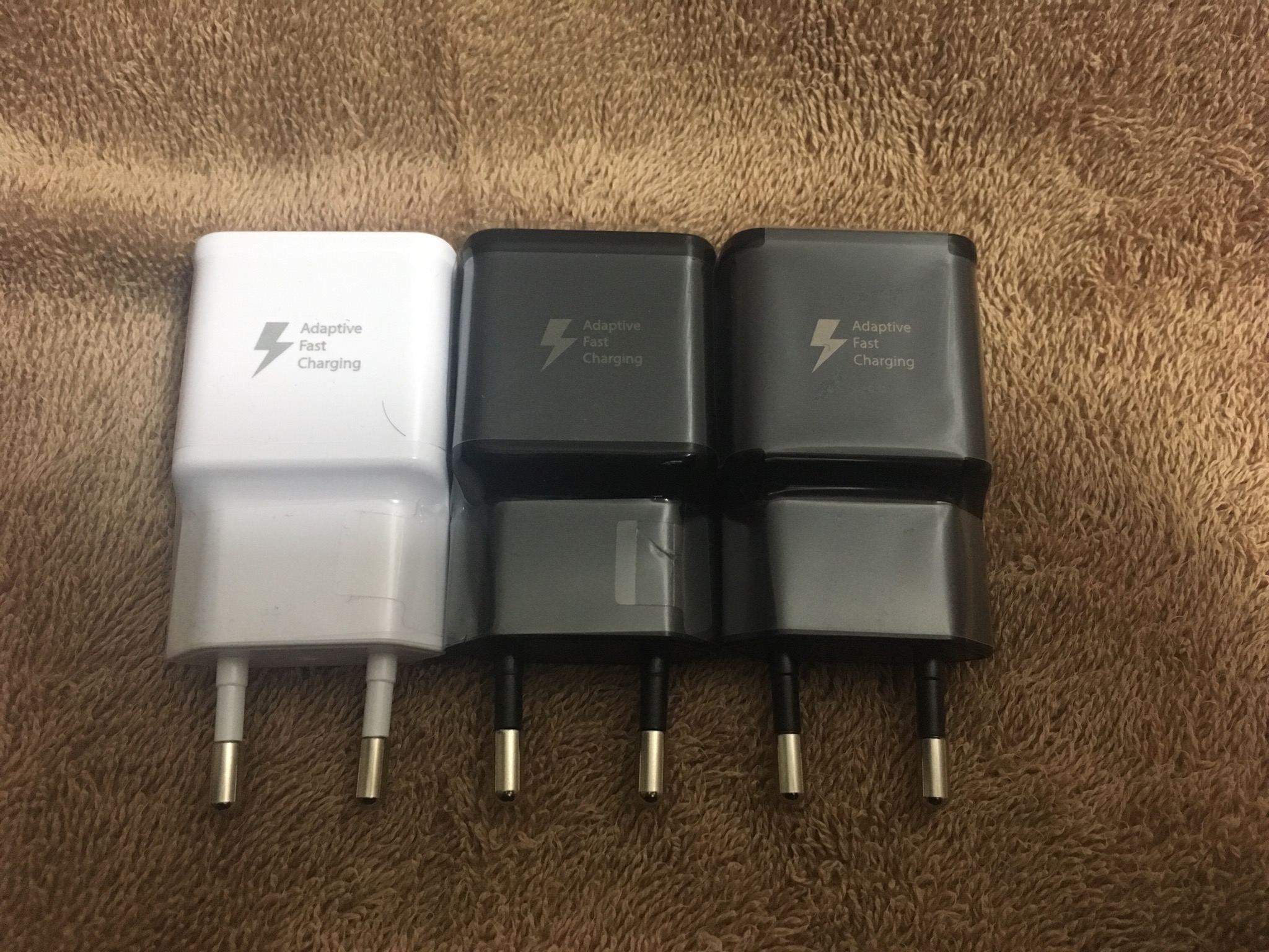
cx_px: 634
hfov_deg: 61.7
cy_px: 476
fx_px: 1063
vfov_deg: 48.2
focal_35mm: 29
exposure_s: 1/25
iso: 200
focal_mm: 4.15
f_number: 2.2
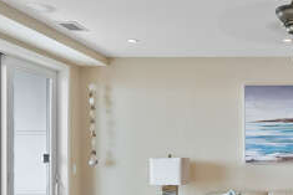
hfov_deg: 36.7
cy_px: 138
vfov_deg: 27.3
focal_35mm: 49
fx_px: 399
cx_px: 286
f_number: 8
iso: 400
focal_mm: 10
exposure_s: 1/6
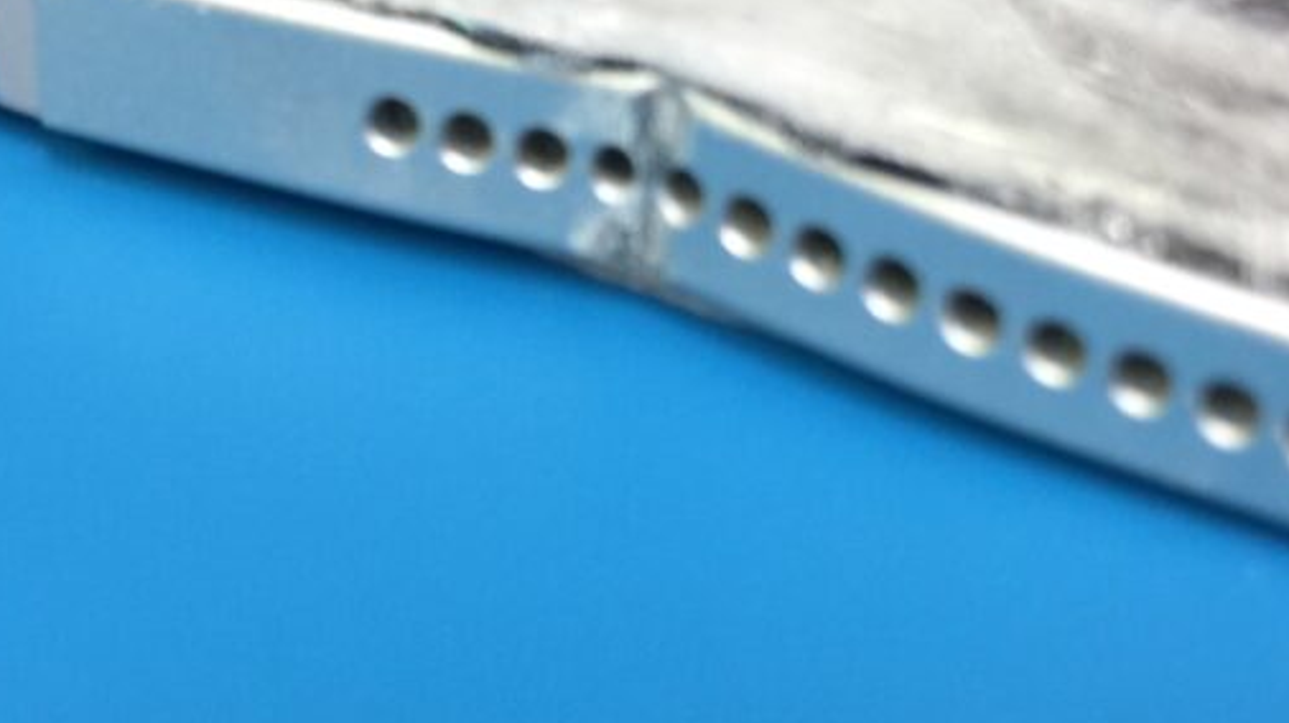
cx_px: 578
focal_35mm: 64
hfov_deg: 32.8
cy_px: 255
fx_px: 2186
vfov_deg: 18.7
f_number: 2.2
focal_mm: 4.15
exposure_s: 1/33
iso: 64
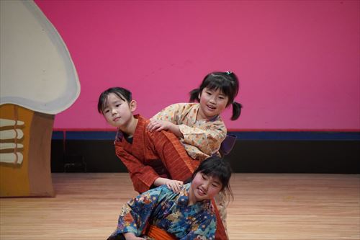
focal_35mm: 450
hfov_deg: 4.6
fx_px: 4498
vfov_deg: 3.1
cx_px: 180
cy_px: 120
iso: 6400
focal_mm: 300
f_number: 6.3
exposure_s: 1/500
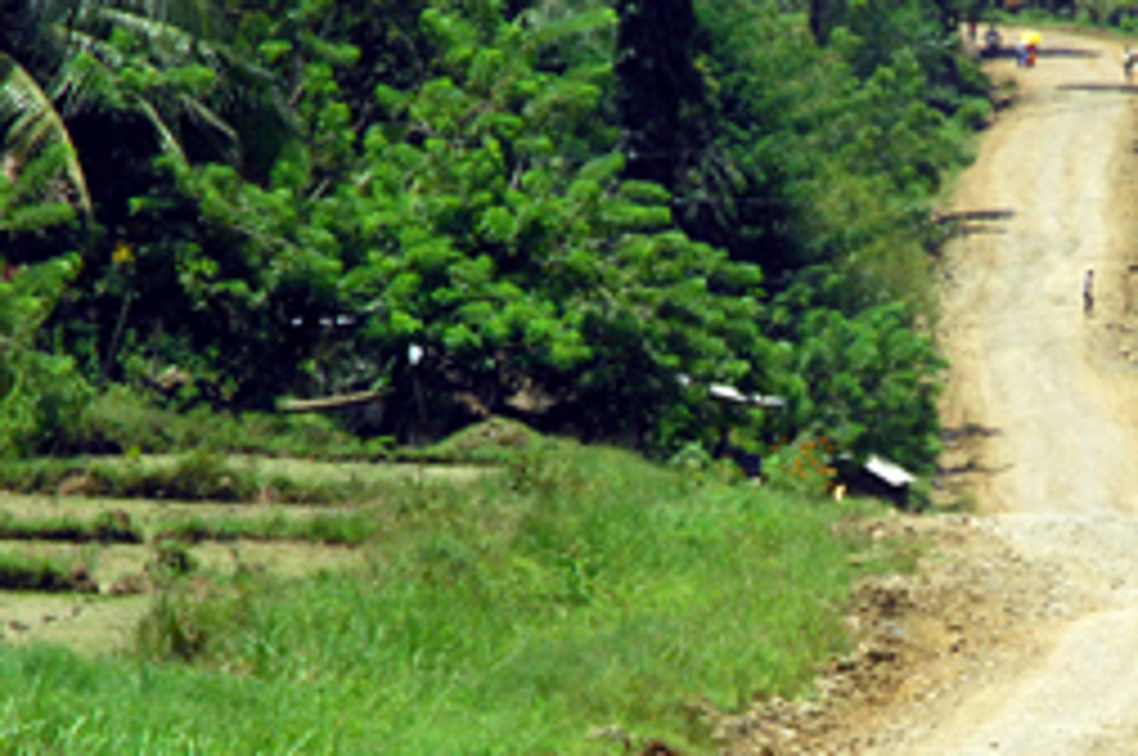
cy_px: 556
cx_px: 1012
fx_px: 9540
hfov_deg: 6.8
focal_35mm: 302
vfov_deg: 4.5
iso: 400
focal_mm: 85
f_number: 15
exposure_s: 1/500
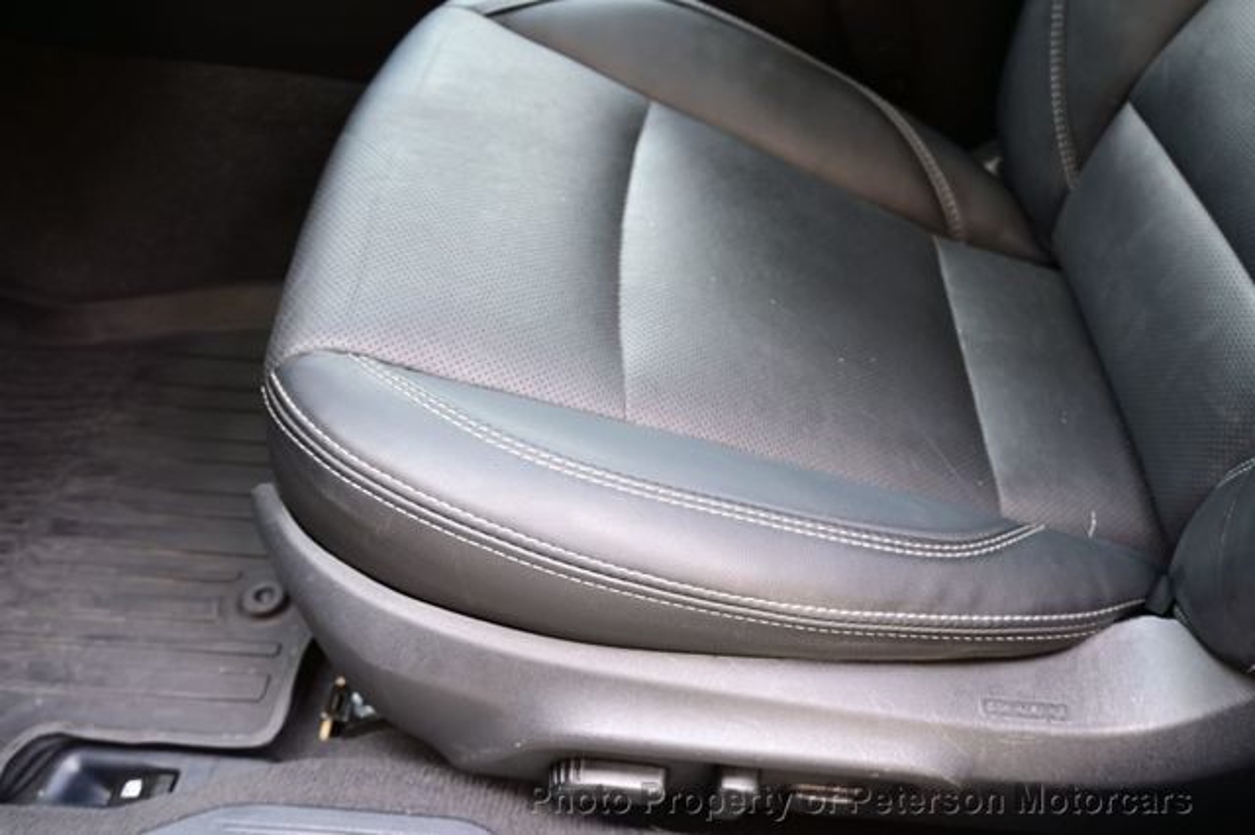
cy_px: 418
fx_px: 1019
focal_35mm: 29
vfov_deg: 44.6
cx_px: 628
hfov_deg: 63.2
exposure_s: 1/30
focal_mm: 19.5
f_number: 3.8
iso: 140
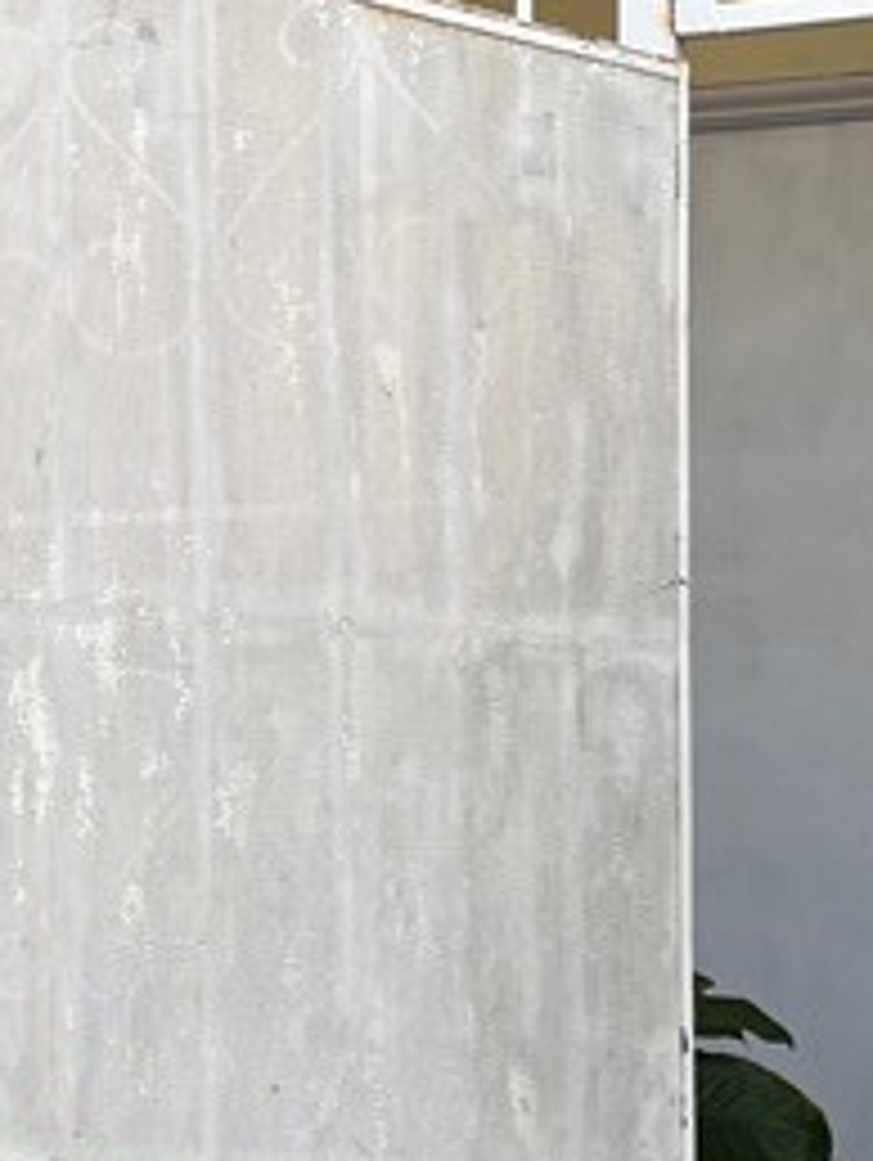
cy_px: 860
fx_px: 3458
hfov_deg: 14.4
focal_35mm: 103
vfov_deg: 18.9
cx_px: 320
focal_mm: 5.96
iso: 50
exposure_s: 1/591
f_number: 1.6
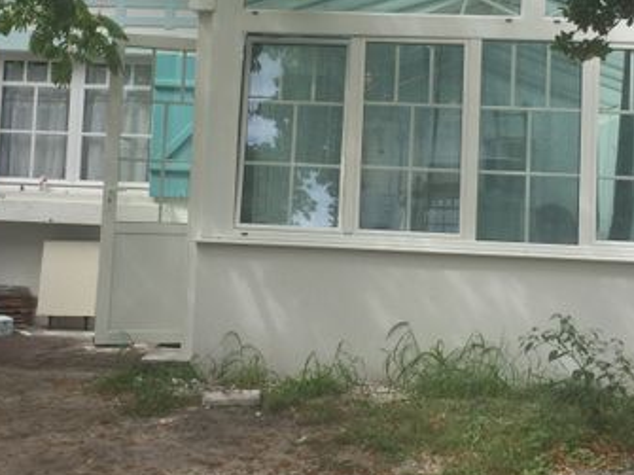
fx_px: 952
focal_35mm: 52
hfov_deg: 36.8
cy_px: 138
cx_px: 331
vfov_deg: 27.7
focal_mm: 4.15
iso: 32
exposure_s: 1/860
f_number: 2.2
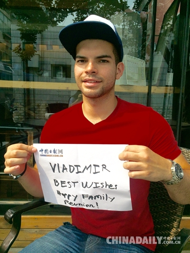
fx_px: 212
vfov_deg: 61.7
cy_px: 126
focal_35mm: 29
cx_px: 95
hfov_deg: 48.2
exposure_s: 1/1582
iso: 32
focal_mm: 4.15
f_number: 2.2
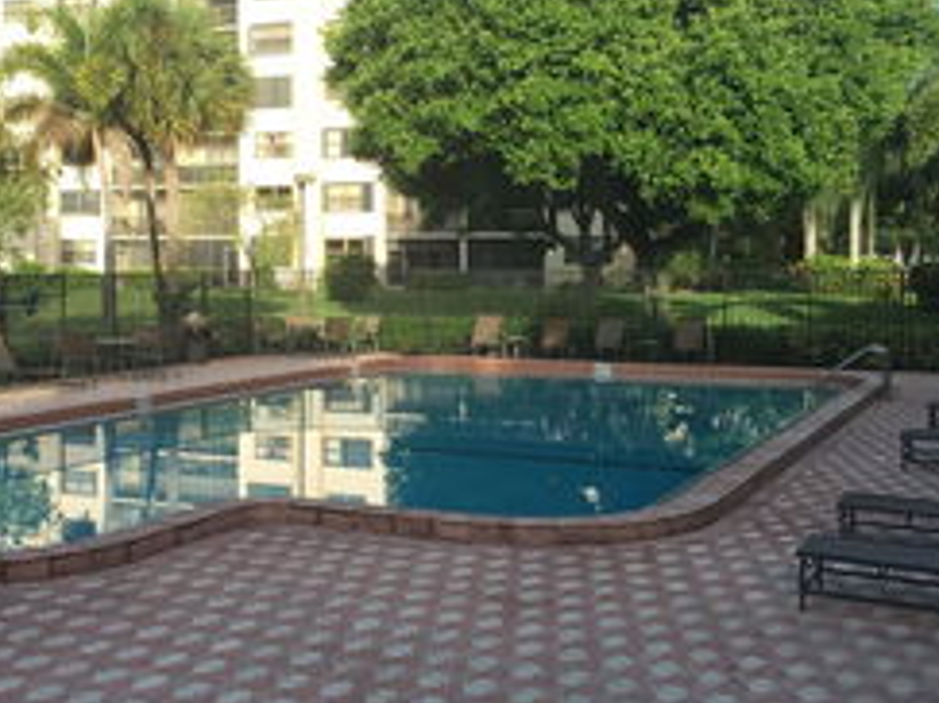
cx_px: 307
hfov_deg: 37.1
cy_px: 286
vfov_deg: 28.5
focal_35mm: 51
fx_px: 1383
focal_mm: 4.15
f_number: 2.2
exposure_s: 1/494
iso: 32
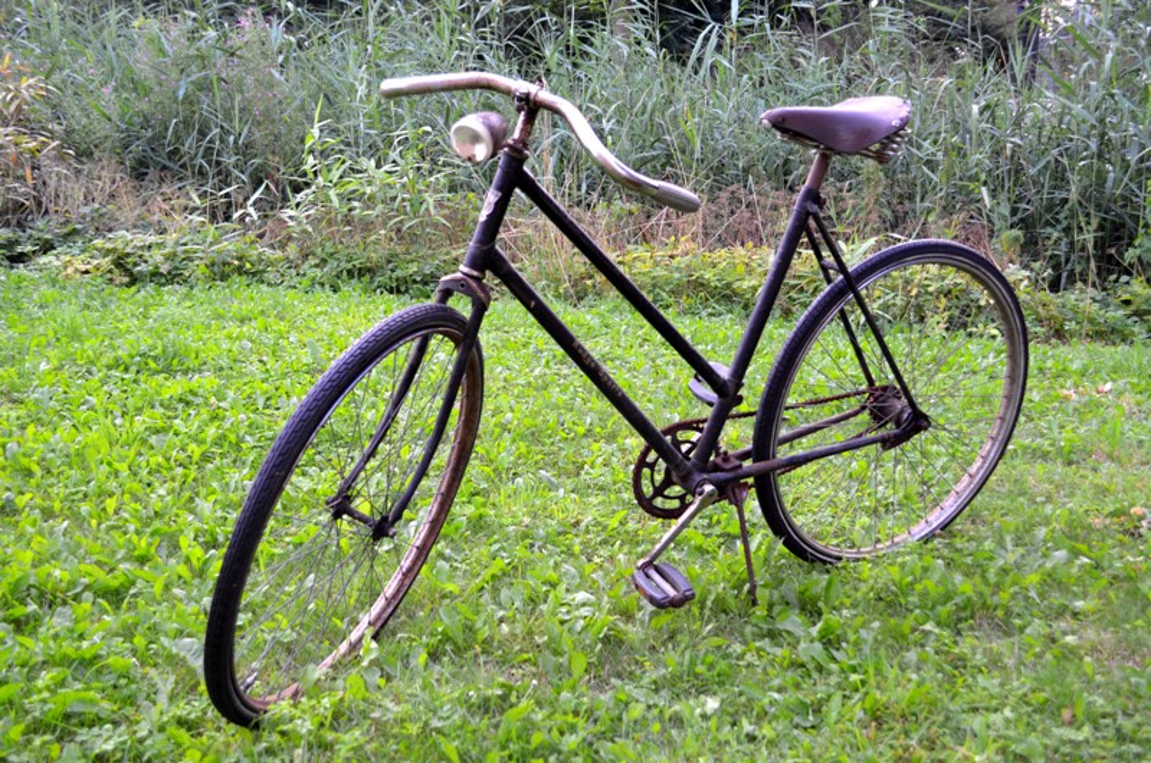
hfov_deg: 53.2
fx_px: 1149
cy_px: 382
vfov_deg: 36.7
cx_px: 576
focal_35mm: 36
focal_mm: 24
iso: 450
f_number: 4
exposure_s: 1/60
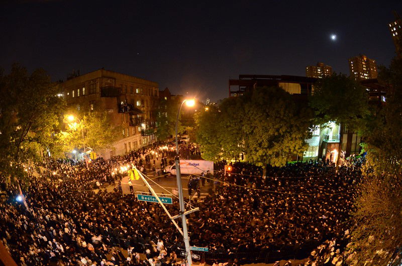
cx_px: 201
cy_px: 133
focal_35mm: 16
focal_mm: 10.5
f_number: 5.6
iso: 2500
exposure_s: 1/1.6
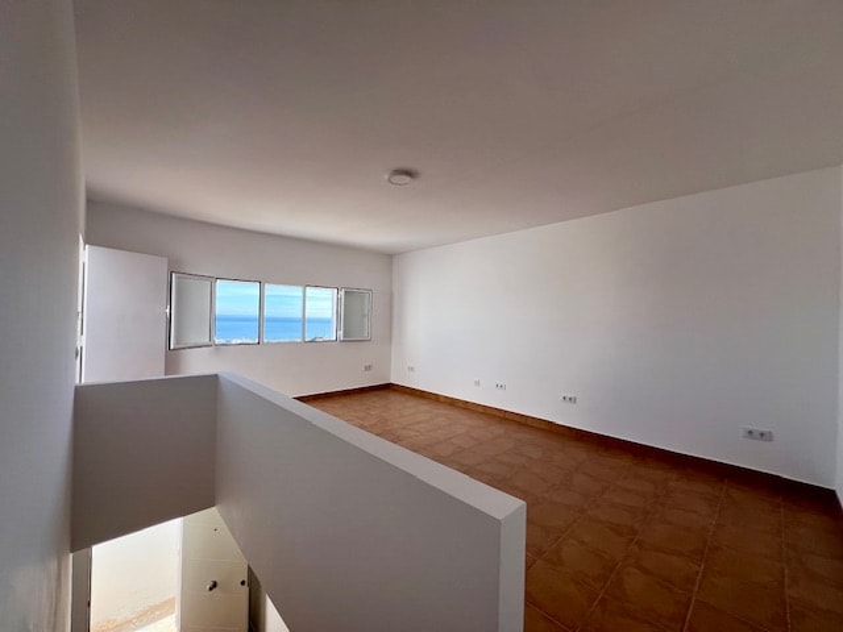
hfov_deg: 106.2
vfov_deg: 89.9
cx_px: 422
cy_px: 316
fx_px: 317
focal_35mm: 13
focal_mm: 1.57
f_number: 1.8
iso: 32
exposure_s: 1/295
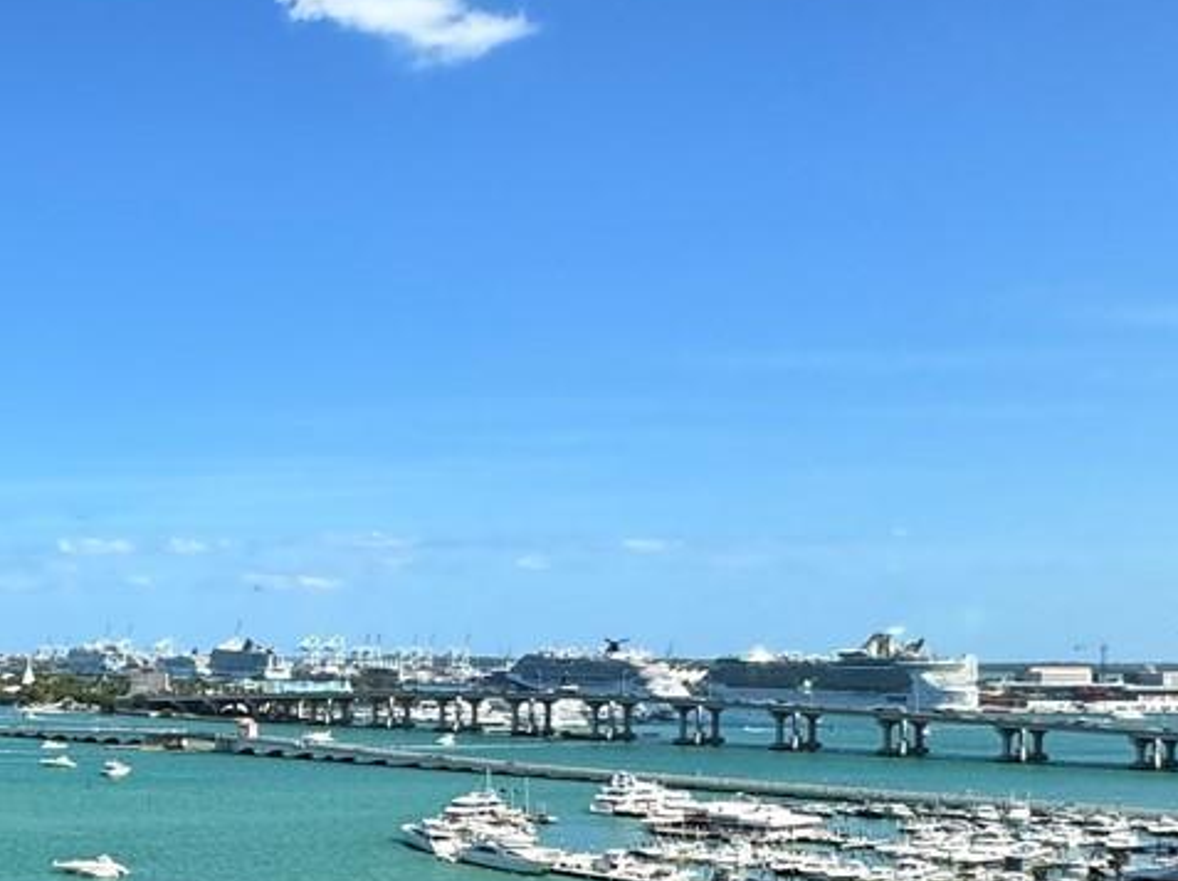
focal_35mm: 47
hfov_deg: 31.8
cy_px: 654
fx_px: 1598
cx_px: -319
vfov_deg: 30.4
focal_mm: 2.22
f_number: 2.2
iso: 50
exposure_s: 1/2415
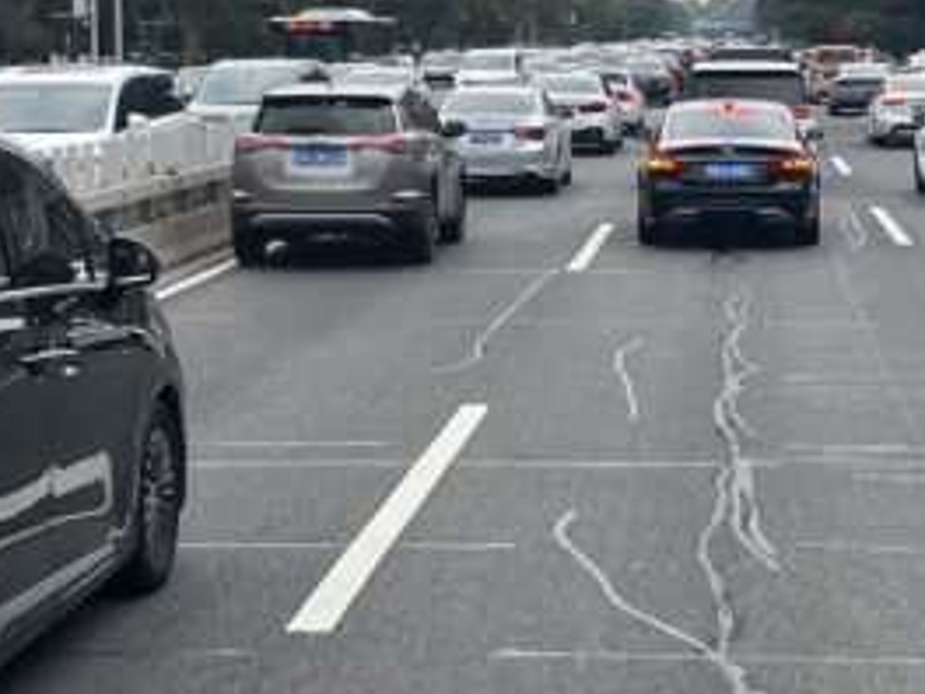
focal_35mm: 101
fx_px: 2699
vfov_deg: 14.6
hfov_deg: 19.3
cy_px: 217
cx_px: 683
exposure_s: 1/569
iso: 50
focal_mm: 5.1
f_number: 1.6
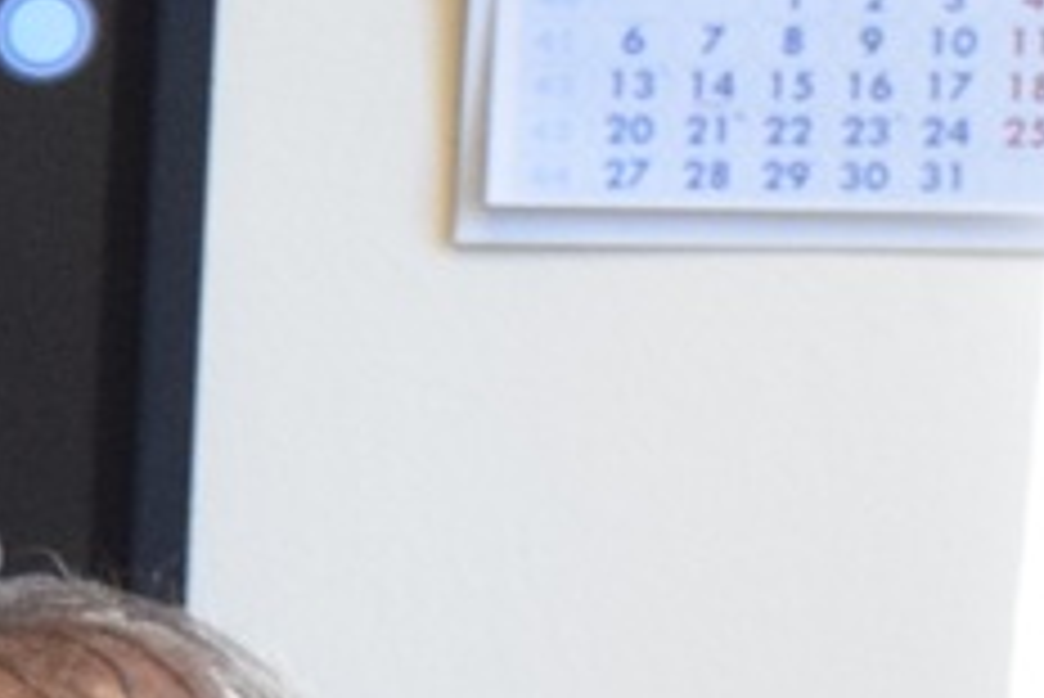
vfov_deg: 3.0
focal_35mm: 455
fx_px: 13203
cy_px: 1144
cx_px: -2714
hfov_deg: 4.3
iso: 1600
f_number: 5.6
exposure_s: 1/125
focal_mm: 38
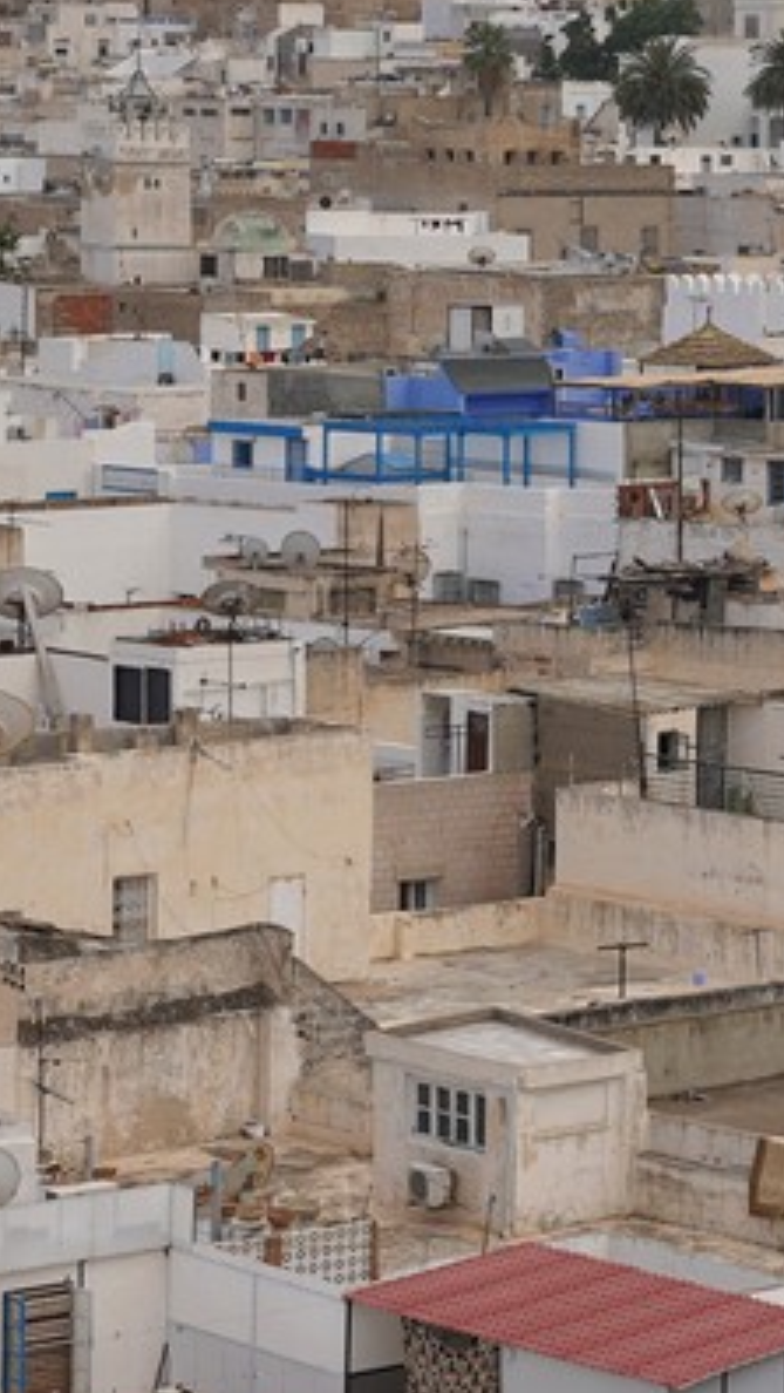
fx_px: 5280
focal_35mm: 143
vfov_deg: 15.0
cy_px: 366
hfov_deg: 8.4
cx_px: 904
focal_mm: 45
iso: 100
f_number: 6.3
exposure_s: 1/250
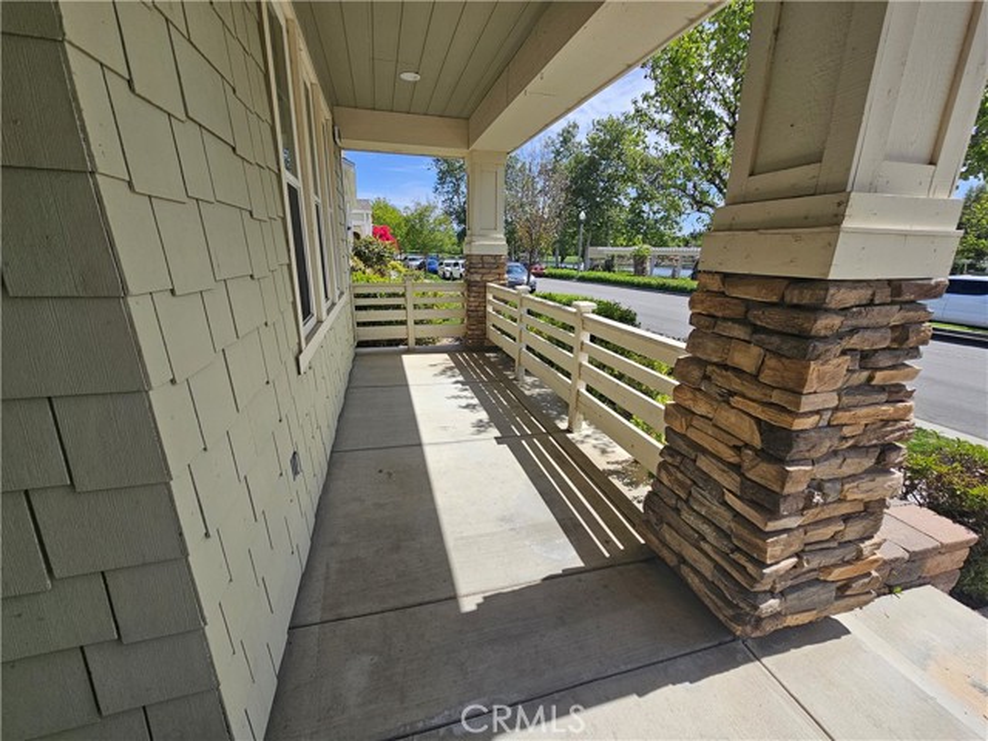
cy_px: 370
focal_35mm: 13
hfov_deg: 106.2
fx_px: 371
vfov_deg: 89.9
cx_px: 494
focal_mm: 2.2
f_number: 2.2
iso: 50
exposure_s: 1/1681
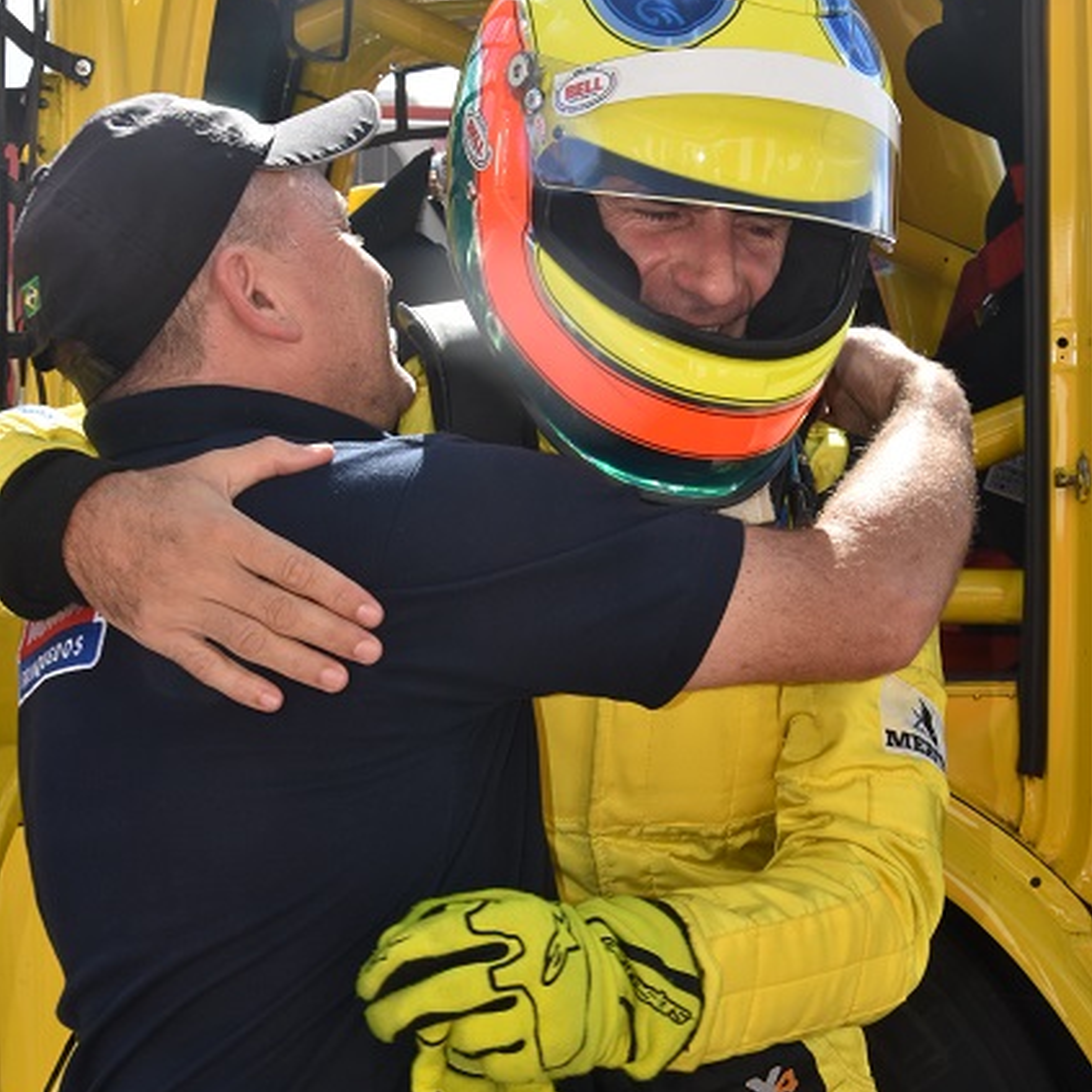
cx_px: 546
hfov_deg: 23.7
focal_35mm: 73
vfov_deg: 23.7
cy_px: 621
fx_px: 2605
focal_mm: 38
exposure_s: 1/250
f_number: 13
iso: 400
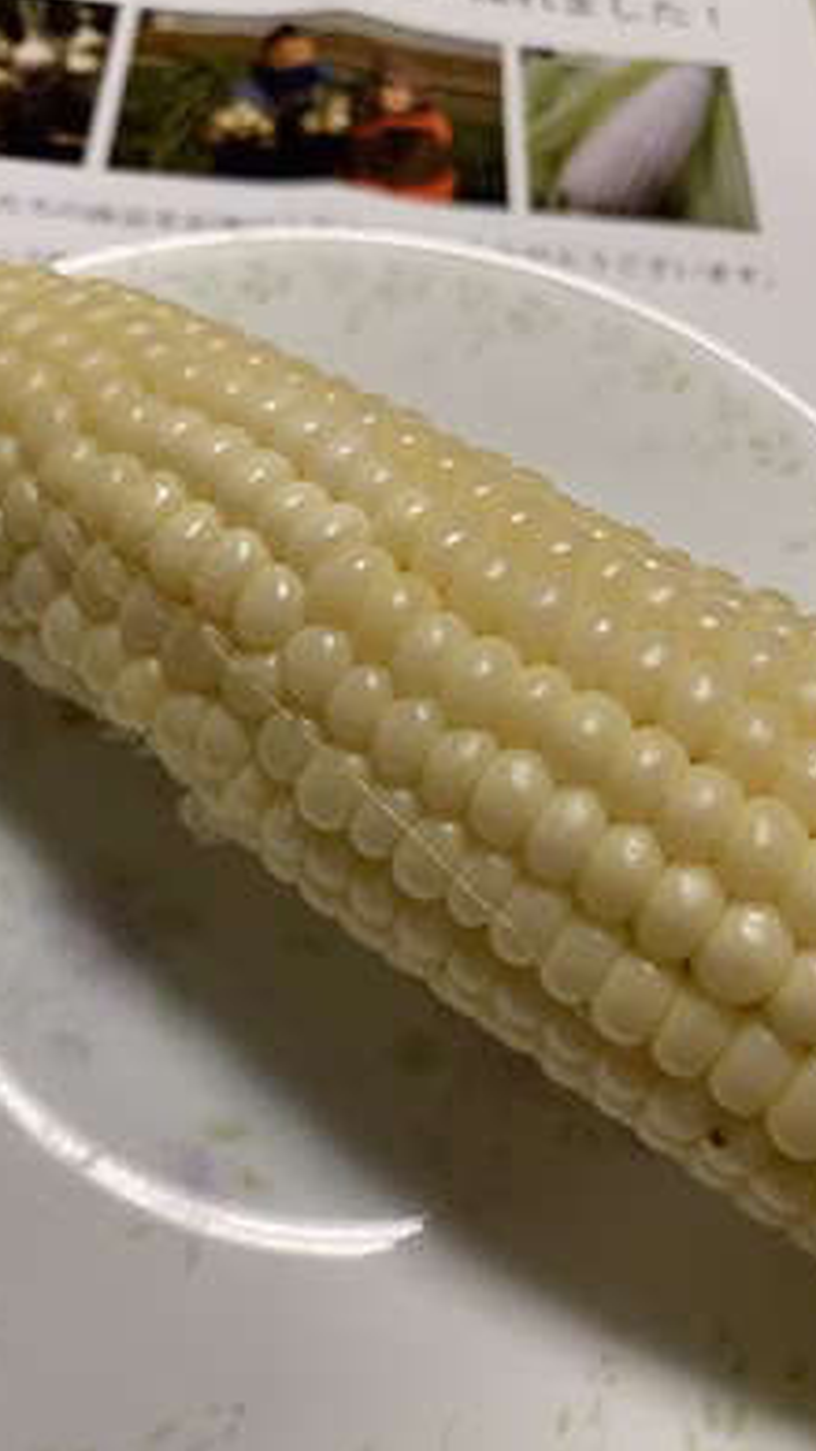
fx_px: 1115
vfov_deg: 66.1
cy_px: 720
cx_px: 356
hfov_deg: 40.1
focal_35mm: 29
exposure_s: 1/60
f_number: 1.8
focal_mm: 4.25
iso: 160
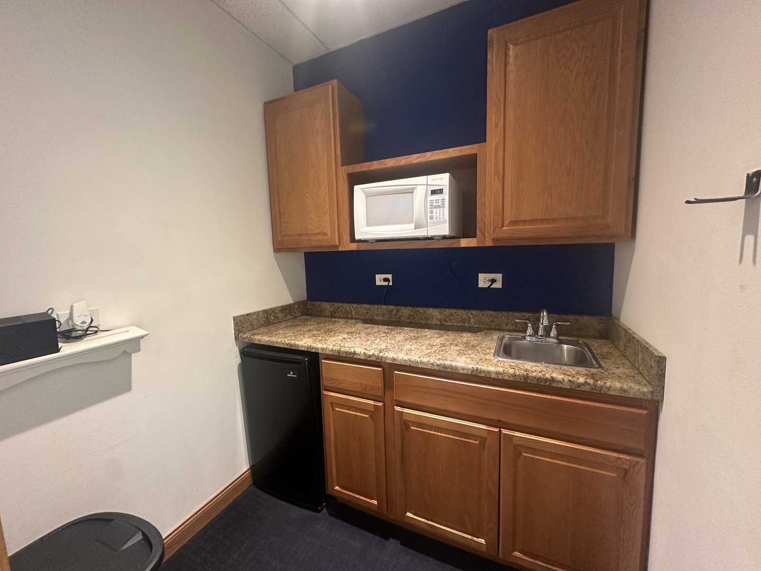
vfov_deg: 85.7
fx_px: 308
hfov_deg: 102.1
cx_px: 380
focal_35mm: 14
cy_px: 286
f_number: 2.2
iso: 400
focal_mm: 2.22
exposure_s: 1/60
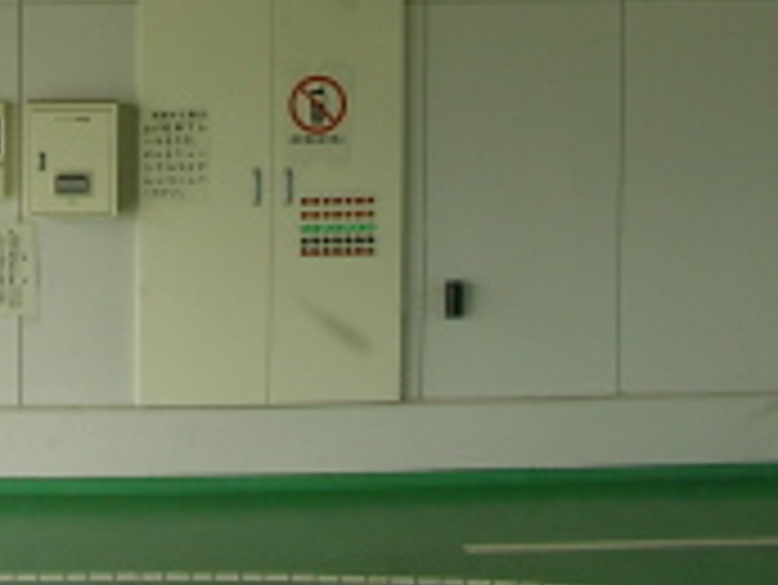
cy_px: -227
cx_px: -148
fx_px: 2474
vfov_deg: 12.9
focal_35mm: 110
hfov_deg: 17.1
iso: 50
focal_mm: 6.3
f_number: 3.5
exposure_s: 1/60.5
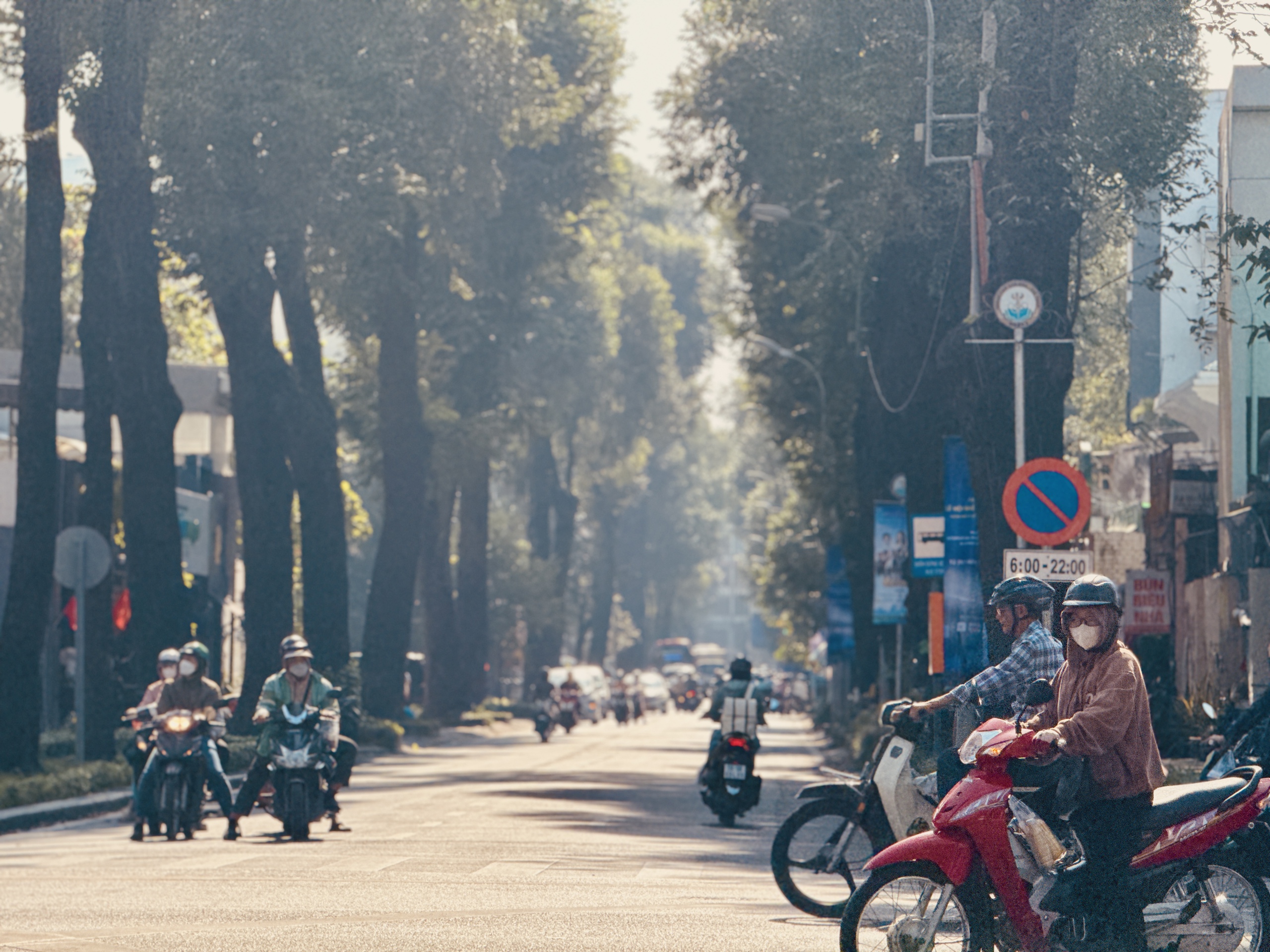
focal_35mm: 120
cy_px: 476
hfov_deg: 16.4
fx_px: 4403
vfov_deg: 12.3
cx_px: 635
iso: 50
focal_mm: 15.66
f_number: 2.8
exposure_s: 1/1451
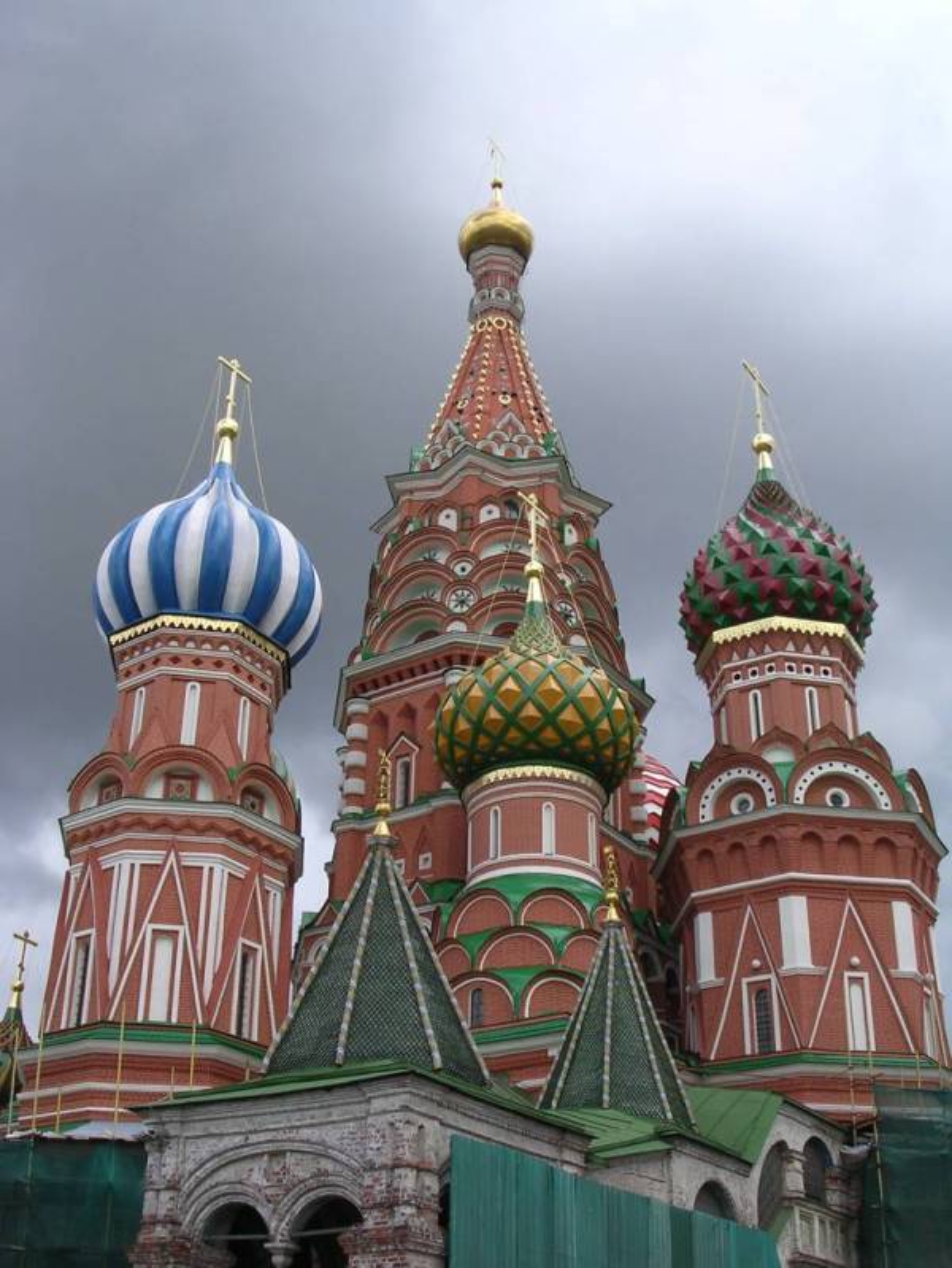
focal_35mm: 41
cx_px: 476
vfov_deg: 45.8
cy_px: 634
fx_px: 1502
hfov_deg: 35.2
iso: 100
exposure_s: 1/170
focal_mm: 6.2
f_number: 5.8
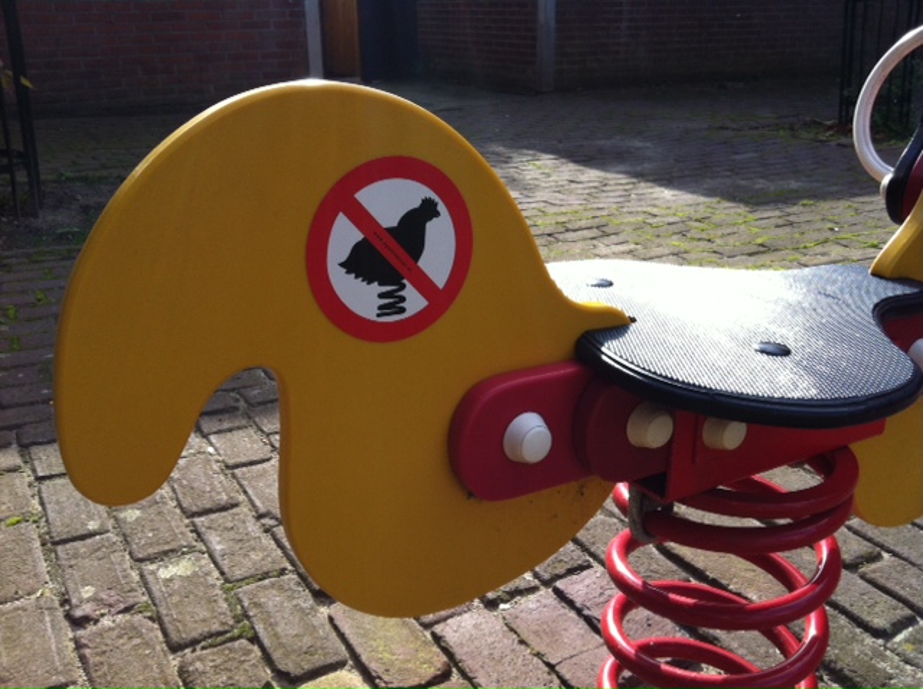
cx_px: 462
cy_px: 344
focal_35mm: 35
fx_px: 932
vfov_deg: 40.6
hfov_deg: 52.7
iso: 80
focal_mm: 3.85
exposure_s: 1/495
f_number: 2.8
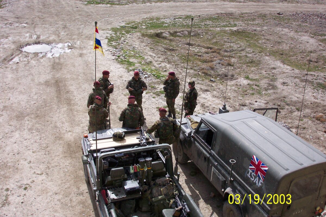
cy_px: 108
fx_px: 317
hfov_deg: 54.4
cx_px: 163
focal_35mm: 35
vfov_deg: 37.9
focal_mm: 7.5
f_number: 9.5
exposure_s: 1/250
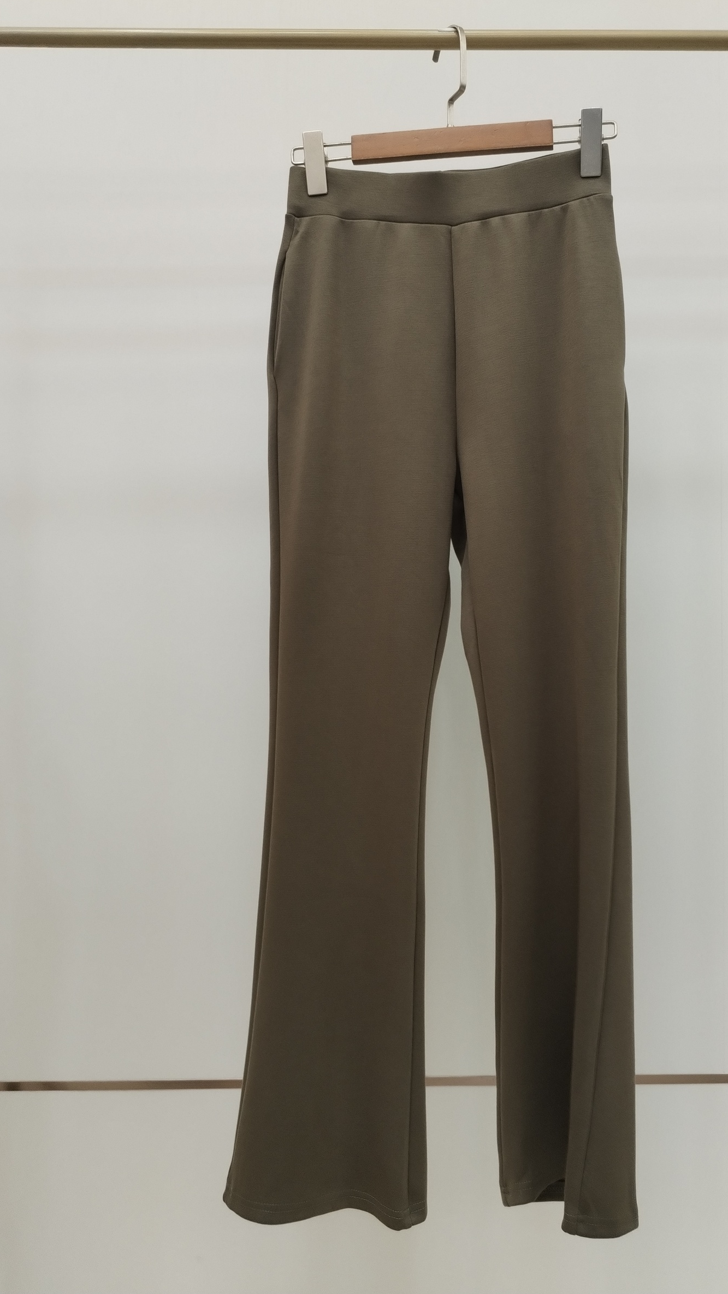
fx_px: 1098
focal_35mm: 32
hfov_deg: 36.6
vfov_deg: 61.0
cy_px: 639
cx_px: 427
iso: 260
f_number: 1.8
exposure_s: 1/120
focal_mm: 4.75
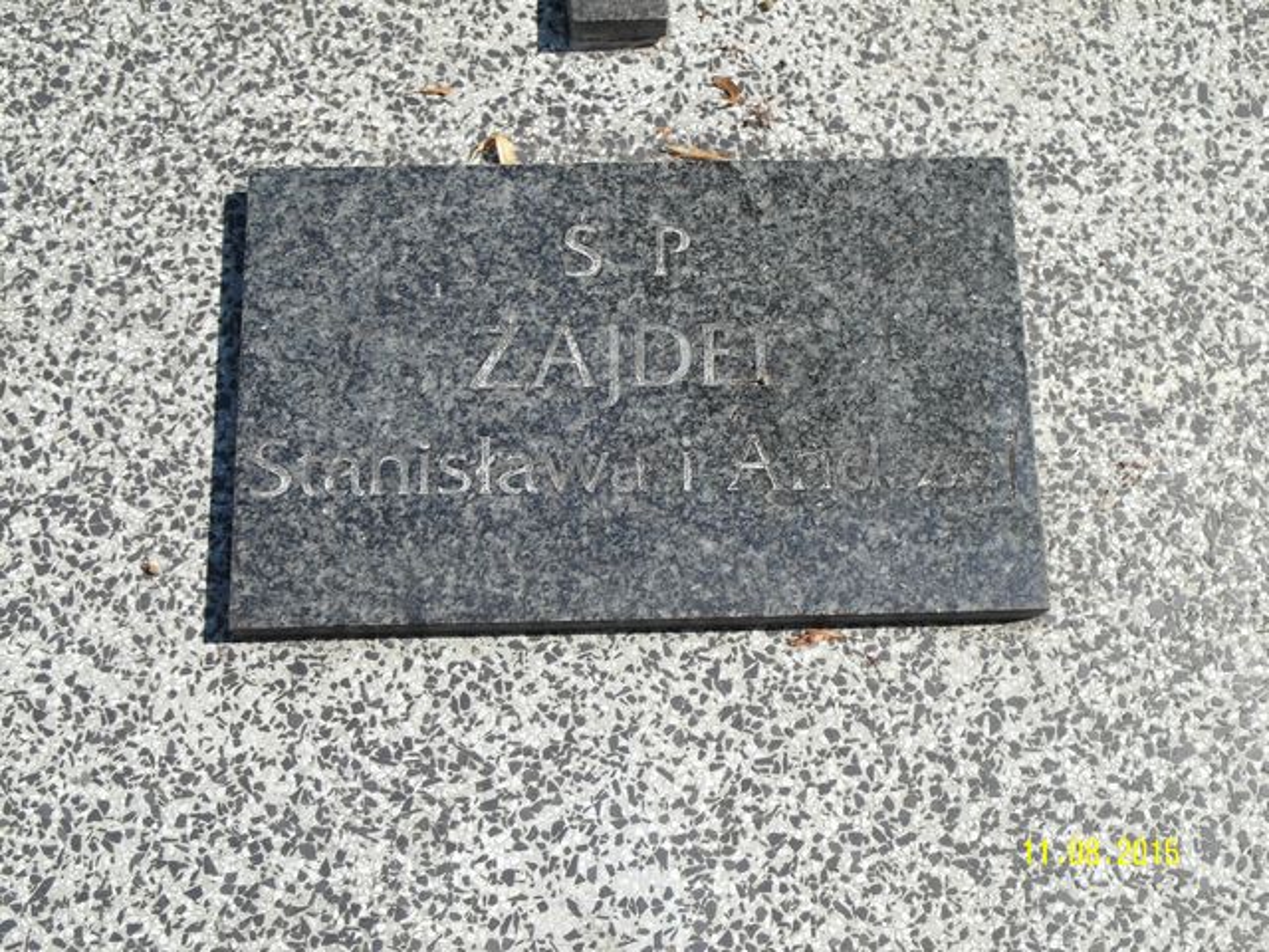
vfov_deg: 34.3
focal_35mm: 42
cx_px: 634
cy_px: 476
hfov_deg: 44.8
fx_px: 1540
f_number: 4.9
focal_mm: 9.1
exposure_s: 1/350
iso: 80
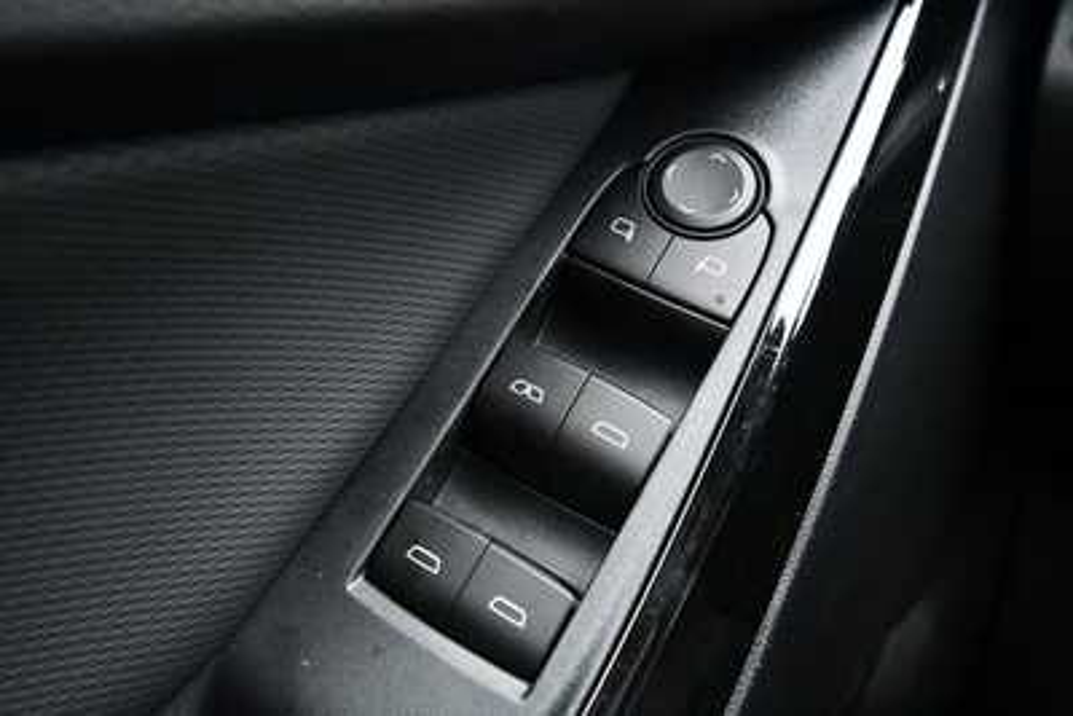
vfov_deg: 43.6
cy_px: 358
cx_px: 536
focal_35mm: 30
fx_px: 894
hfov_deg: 61.9
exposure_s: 1/100
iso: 3200
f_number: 5.6
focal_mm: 20
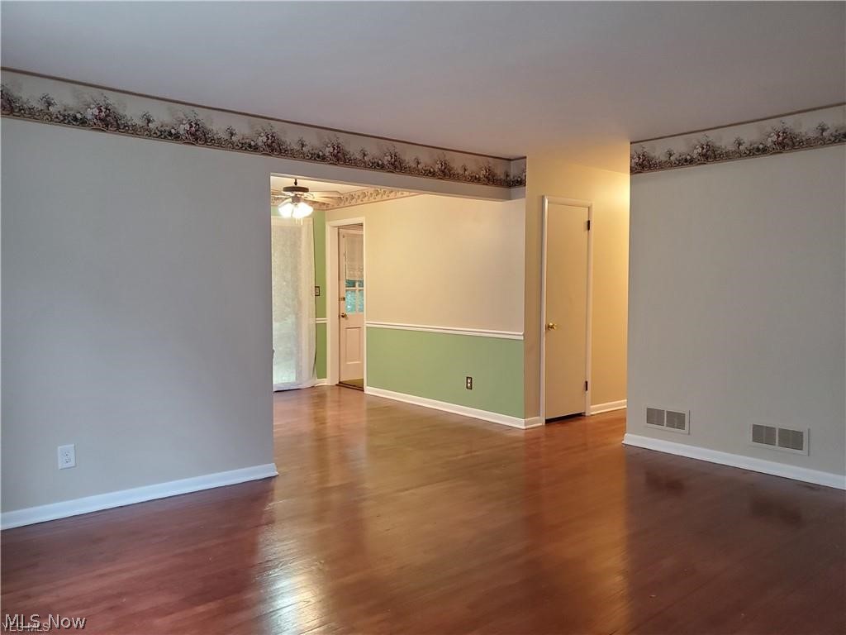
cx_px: 423
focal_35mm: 26
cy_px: 318
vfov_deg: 53.1
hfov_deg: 67.3
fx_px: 635
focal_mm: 4.3
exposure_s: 1/39
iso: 400
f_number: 1.5
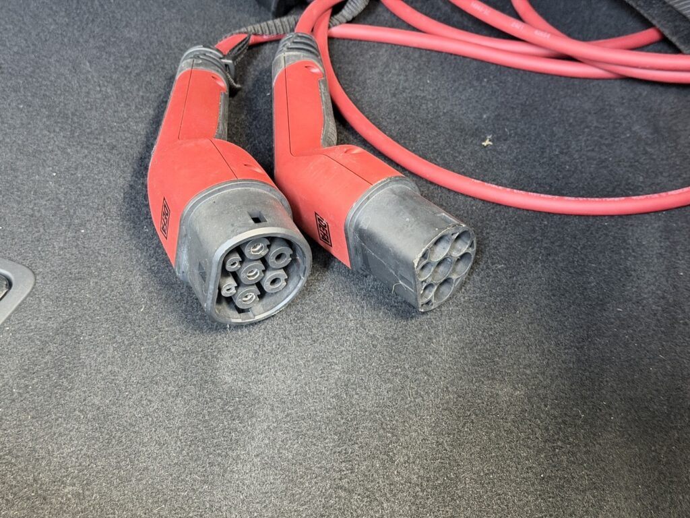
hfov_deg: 39.7
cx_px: 345
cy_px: 259
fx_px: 957
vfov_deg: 30.3
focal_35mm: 48
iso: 800
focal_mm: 6.76
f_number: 1.78
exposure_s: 1/30
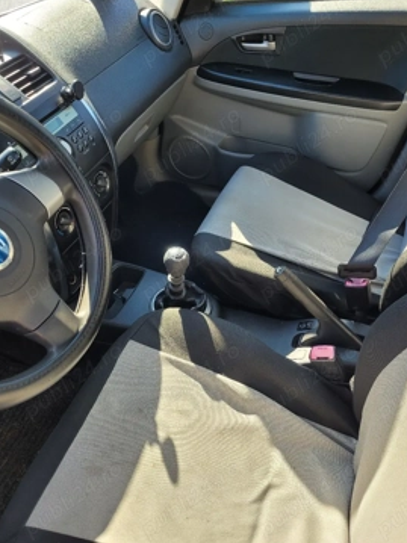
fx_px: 455
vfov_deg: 61.7
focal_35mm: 29
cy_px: 281
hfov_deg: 48.2
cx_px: 221
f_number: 1.8
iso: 40
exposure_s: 1/244
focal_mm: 5.4
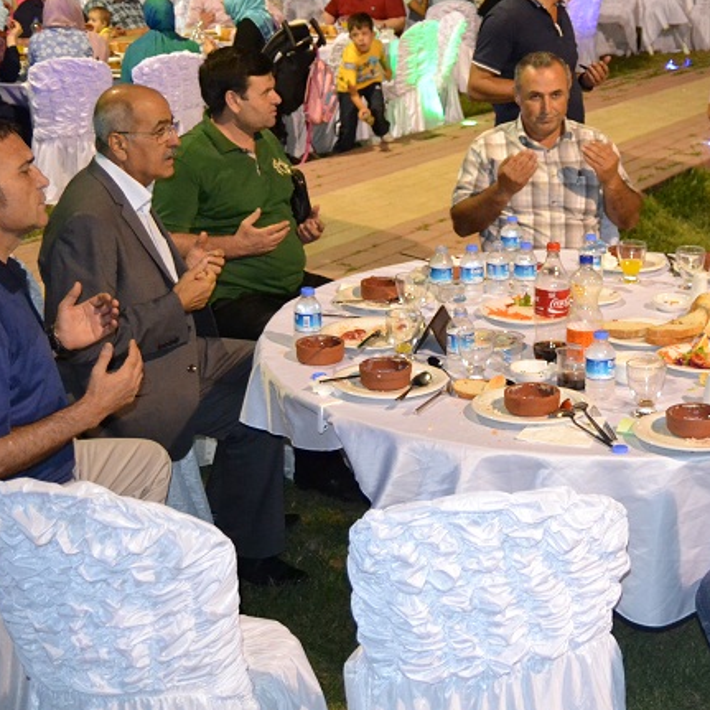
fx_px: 1392
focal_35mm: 60
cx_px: 608
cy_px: 240
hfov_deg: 27.8
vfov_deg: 28.4
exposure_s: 1/60
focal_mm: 22
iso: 2800
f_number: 3.5
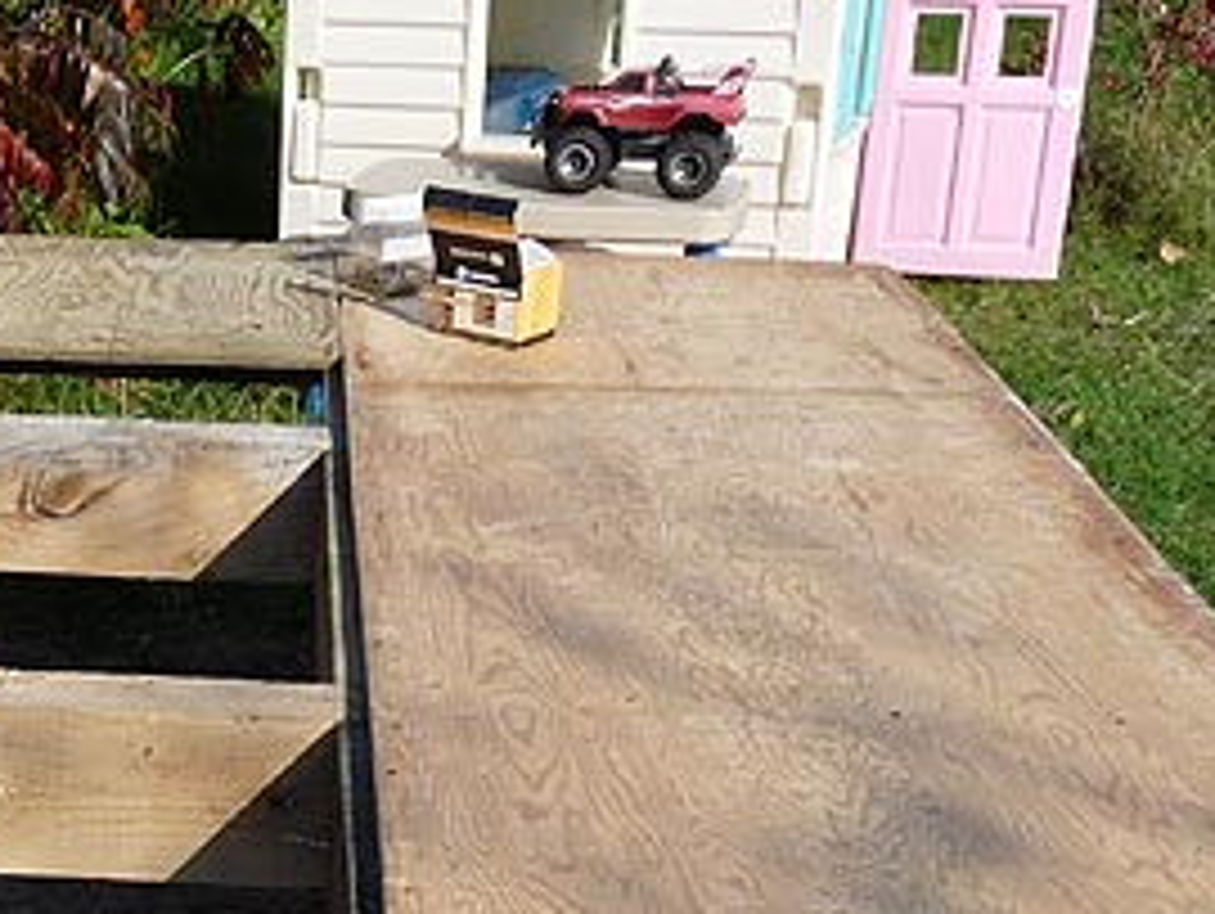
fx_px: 2494
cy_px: 810
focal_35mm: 71
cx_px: -63
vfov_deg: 20.4
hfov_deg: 25.7
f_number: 5.6
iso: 100
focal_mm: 4.8
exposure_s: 1/500
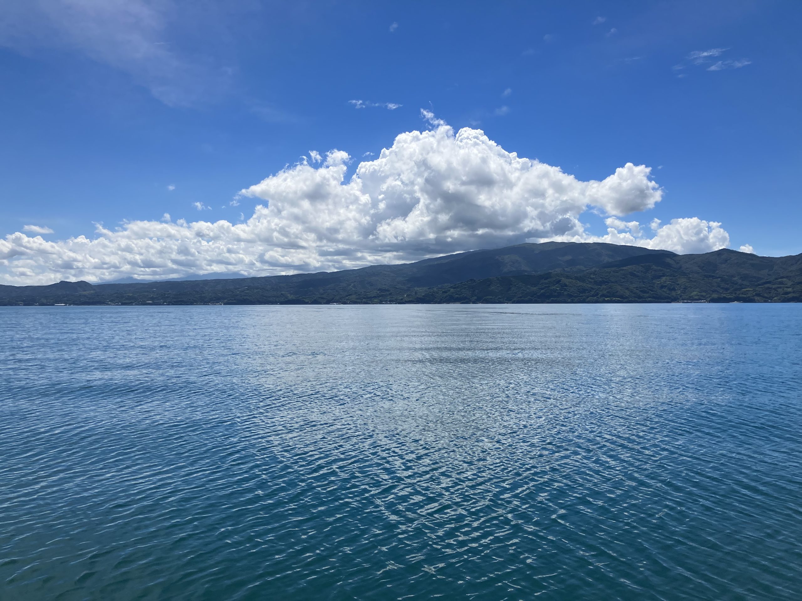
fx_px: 649
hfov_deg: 63.4
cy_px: 300
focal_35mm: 28
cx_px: 401
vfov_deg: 49.7
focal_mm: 3.99
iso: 32
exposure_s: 1/4425
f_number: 1.8
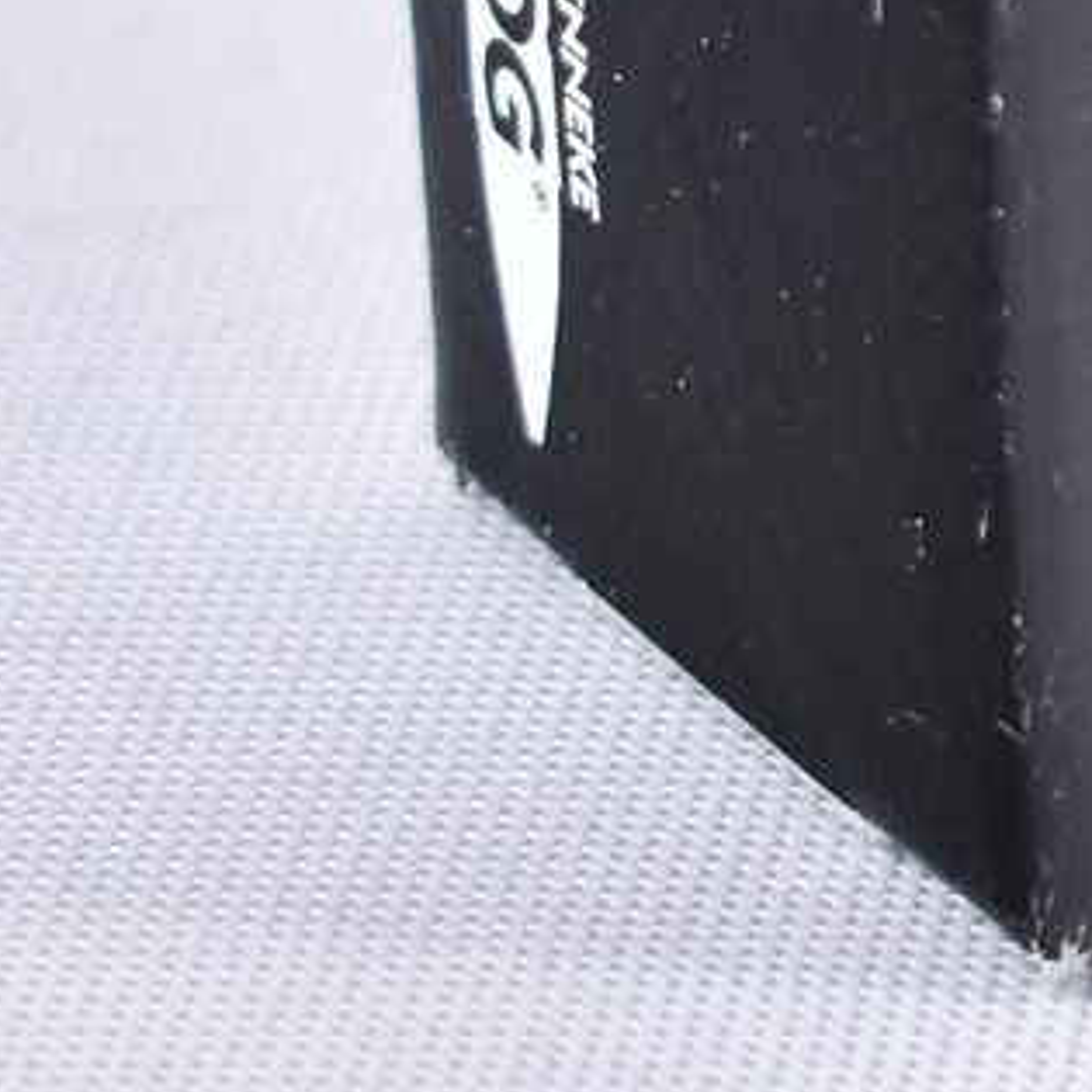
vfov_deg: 5.1
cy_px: -1173
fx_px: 12135
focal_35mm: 340
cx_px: 2607
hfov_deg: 5.0
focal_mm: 42
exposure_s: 1/50
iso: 640
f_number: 5
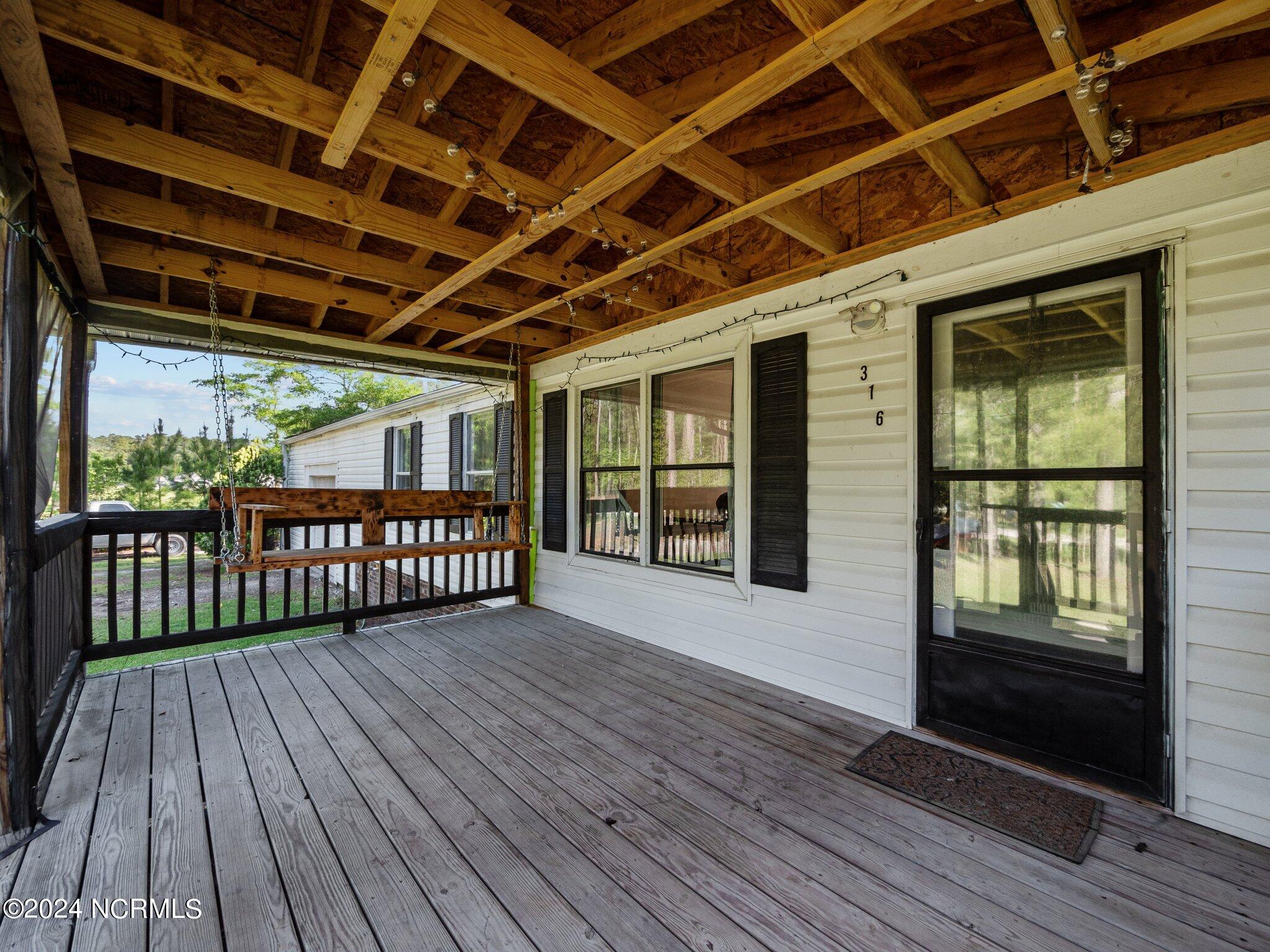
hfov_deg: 102.1
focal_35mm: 14
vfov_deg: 85.7
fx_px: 514
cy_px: 476
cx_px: 635
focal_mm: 7
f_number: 6.3
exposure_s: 1/60
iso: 200
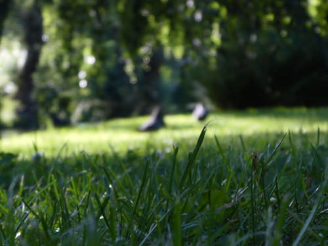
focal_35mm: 128
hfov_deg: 15.4
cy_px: 123
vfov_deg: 11.6
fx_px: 1213
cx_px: 164
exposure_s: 1/100
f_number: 5.9
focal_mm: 22.8
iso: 200
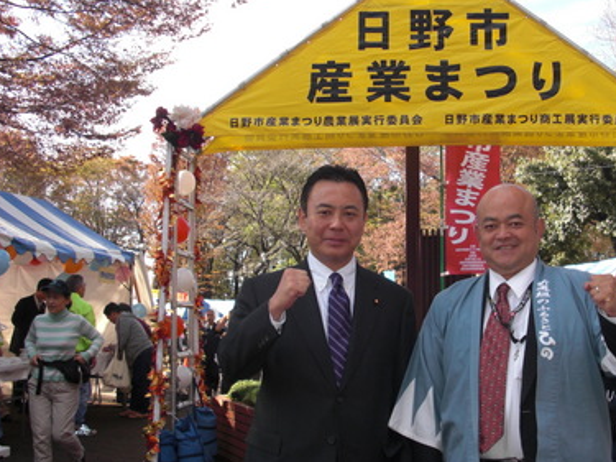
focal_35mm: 48
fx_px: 854
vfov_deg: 30.2
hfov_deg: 39.4
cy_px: 239
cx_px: 391
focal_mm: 6.3
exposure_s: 1/200
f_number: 2.8
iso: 50
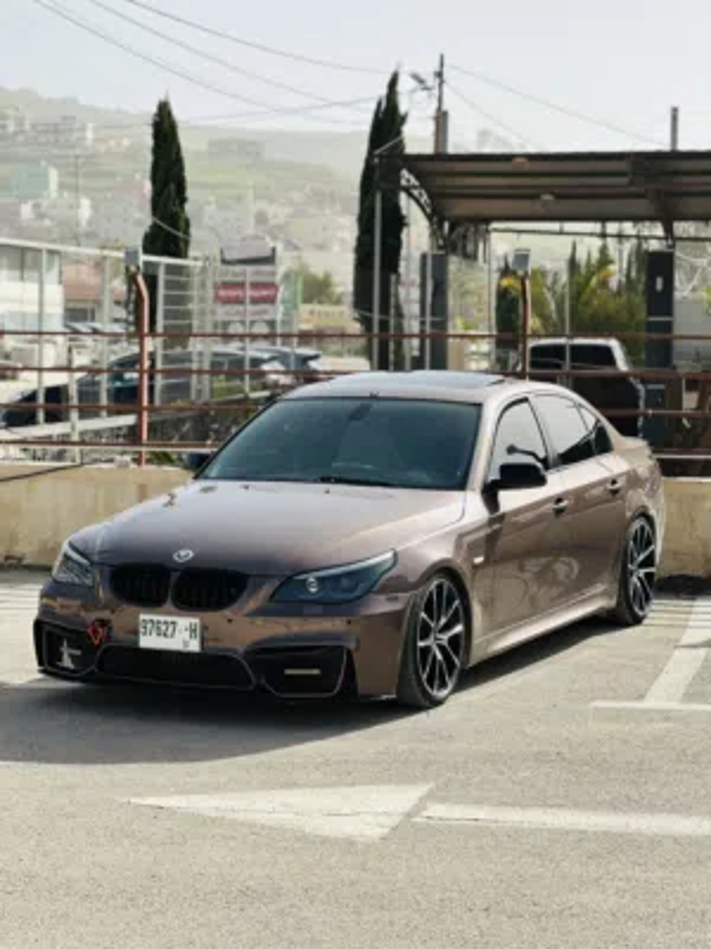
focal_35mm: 77
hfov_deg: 19.1
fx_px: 2109
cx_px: 356
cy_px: 474
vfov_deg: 25.3
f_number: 2.8
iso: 32
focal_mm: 9
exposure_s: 1/758
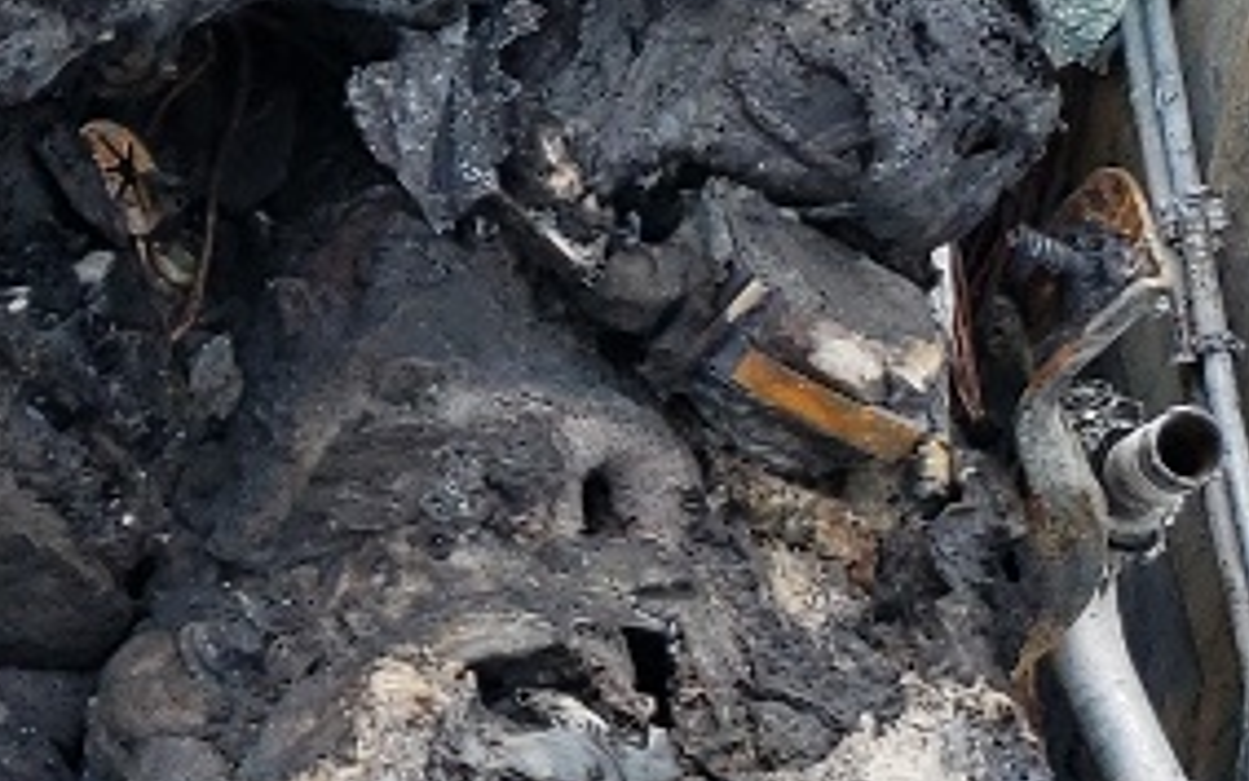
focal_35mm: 156
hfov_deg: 12.9
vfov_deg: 8.4
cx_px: -397
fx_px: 5311
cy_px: 432
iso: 50
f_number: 1.5
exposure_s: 1/250
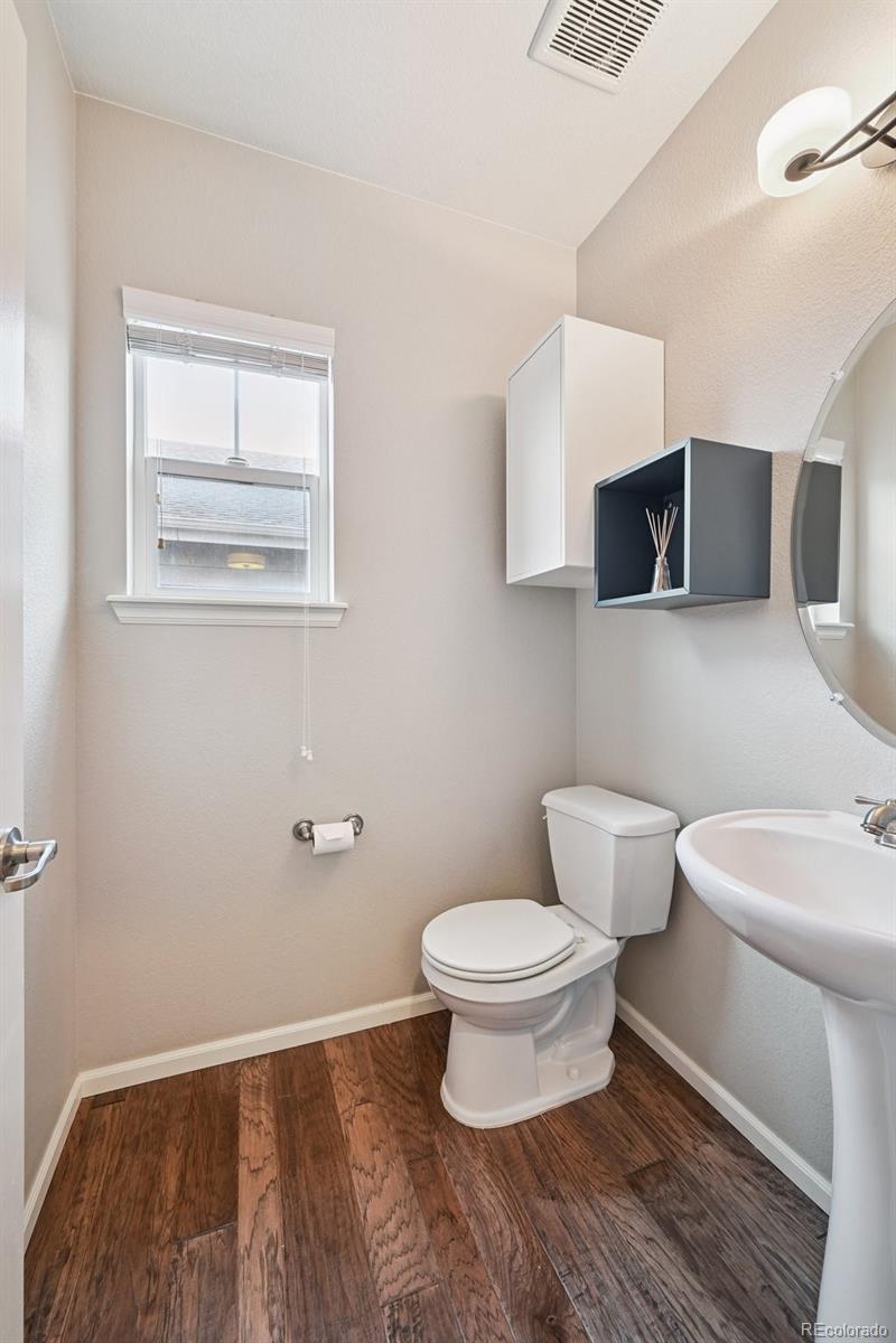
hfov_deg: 81.2
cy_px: 672
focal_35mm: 14
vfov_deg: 104.3
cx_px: 448
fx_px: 523
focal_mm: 14
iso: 400
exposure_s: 1/3.33
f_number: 10
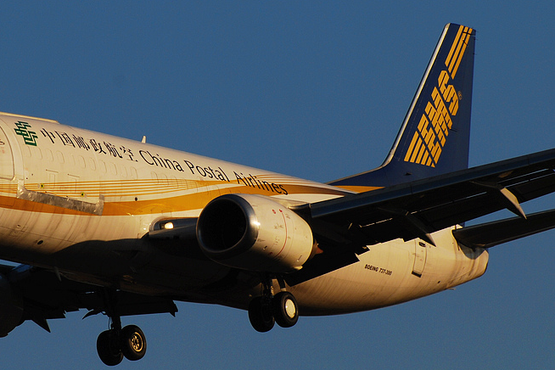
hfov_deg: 3.0
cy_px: 188
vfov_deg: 2.0
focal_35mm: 688
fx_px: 10606
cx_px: 208
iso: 100
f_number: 9
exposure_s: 1/640
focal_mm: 300
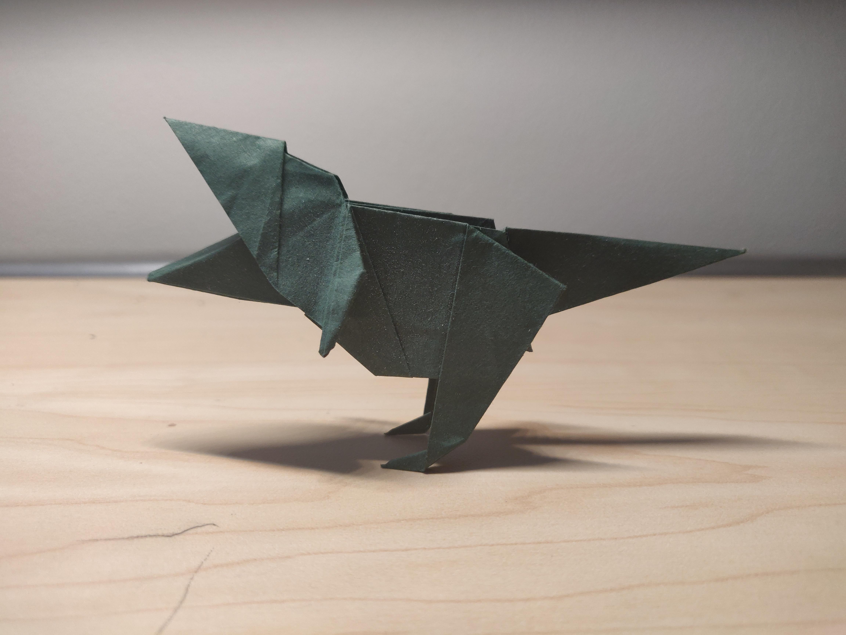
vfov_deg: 54.9
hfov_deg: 69.4
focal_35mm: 25
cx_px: 423
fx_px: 611
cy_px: 318
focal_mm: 4.25
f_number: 1.7
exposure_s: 1/50
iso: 500
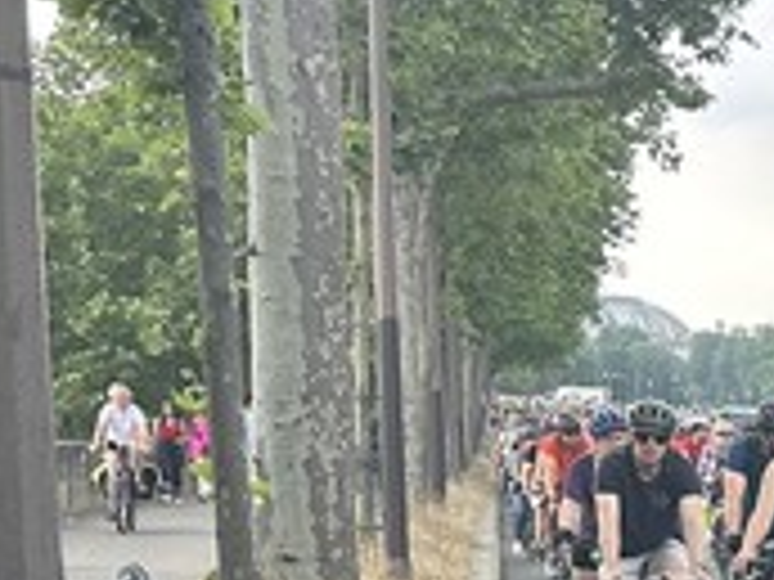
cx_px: 1701
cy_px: 834
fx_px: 2683
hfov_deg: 13.3
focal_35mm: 120
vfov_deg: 11.9
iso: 80
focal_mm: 6.86
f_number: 1.78
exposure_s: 1/448
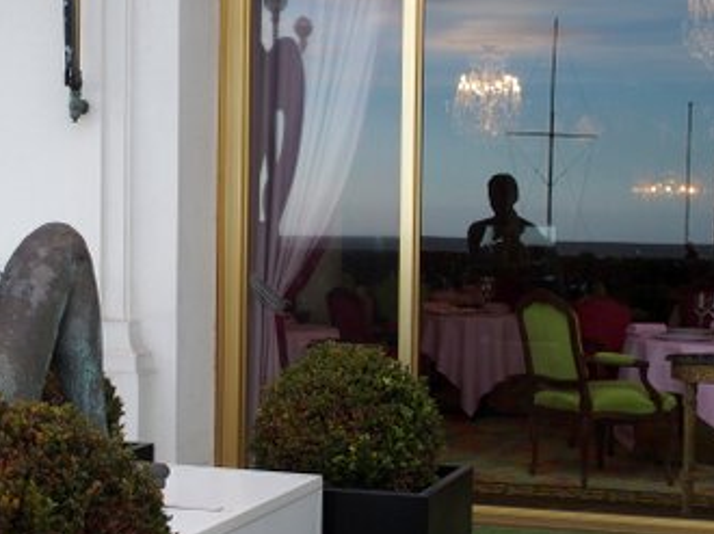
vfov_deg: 17.8
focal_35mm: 83
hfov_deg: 23.4
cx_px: 203
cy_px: 296
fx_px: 1711
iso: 100
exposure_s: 1/200
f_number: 3.5
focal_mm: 12
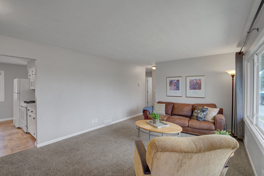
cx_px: 132
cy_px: 88
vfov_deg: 73.7
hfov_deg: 96.7
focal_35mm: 16
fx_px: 117
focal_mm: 16
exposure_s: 1/6
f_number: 8
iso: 100
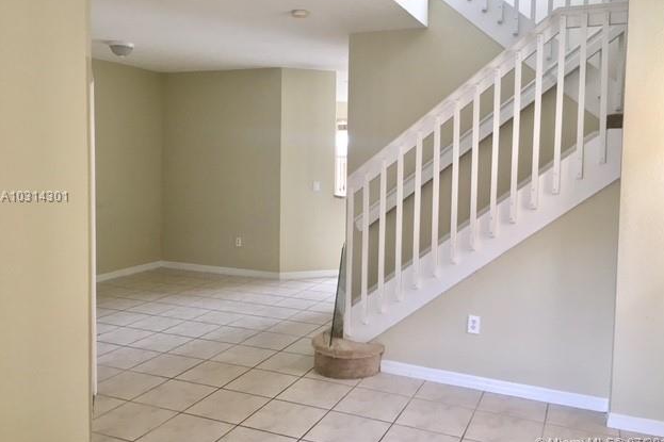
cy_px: 197
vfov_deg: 42.2
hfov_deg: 60.3
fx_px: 572
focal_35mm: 31
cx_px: 339
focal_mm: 4.15
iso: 64
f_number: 2.2
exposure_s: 1/30
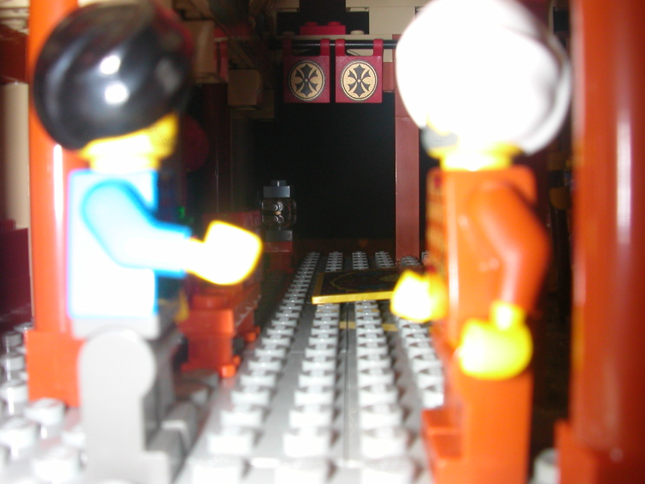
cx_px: 299
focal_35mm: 40
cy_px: 225
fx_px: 745
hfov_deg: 46.8
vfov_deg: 35.9
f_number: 4.5
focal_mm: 5.6
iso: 100
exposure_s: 1/59.9
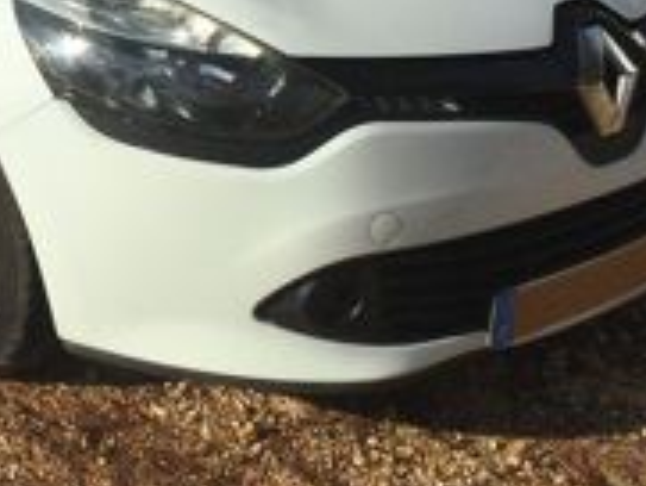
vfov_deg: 17.9
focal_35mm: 82
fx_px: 1531
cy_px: 111
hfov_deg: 23.0
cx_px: 29
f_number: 2.4
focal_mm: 3.3
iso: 25
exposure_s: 1/2717
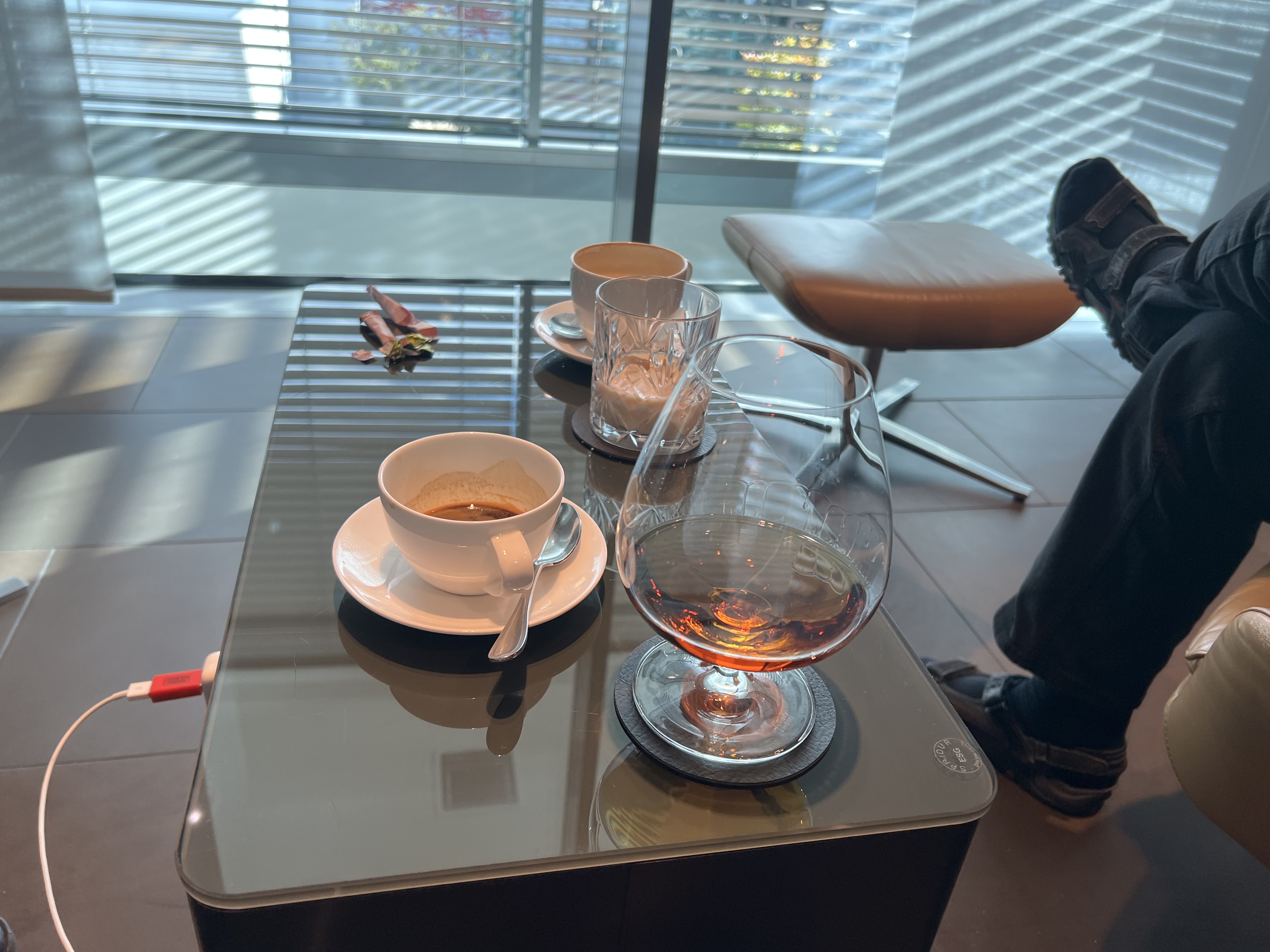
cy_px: 476
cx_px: 635
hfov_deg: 67.3
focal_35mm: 26
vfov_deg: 53.1
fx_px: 954
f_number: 1.5
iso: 40
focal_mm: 5.7
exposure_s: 1/100
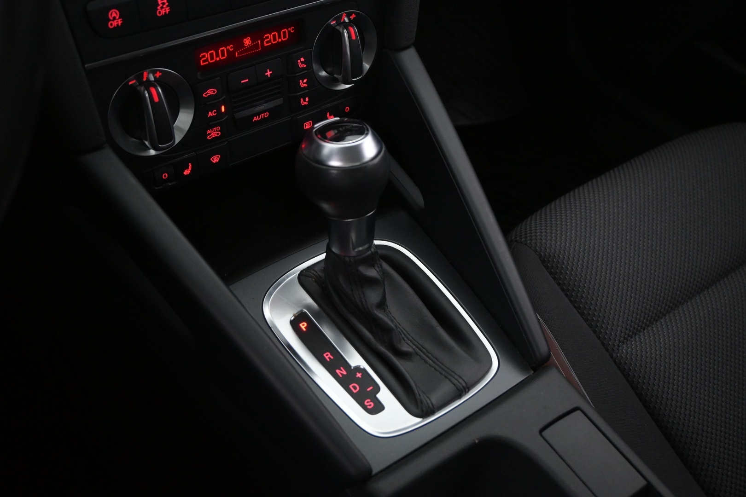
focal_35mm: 38
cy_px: 248
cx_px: 373
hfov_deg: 51.3
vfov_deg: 35.5
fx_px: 777
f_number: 4.2
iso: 2500
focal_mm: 25
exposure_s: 1/50
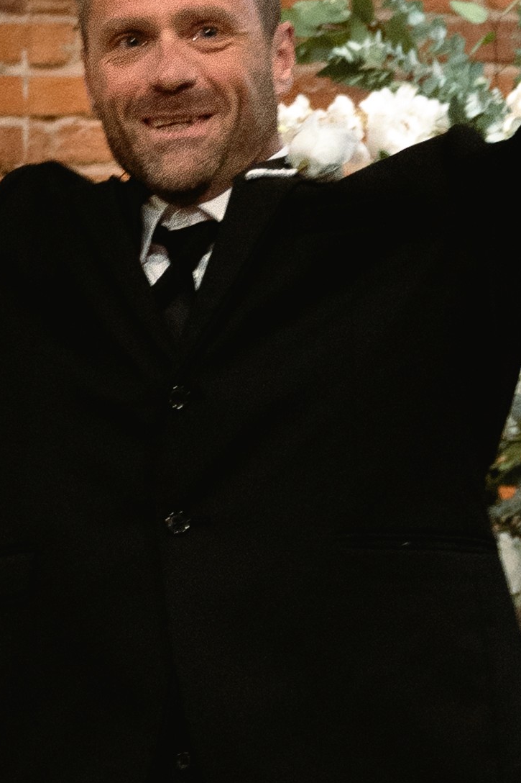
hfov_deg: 6.7
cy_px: 488
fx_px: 4386
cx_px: -211
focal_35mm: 202
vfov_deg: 10.2
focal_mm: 32
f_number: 2.8
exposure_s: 1/160
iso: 1250
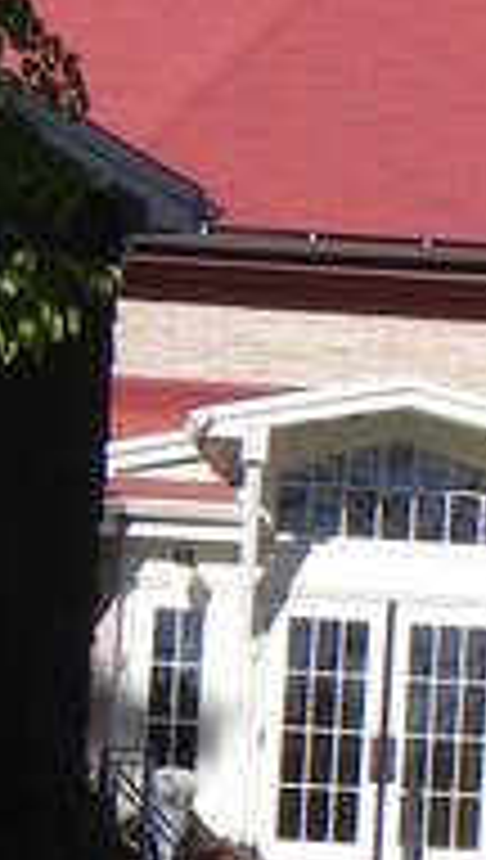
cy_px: 270
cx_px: 576
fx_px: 6024
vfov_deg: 8.2
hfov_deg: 4.6
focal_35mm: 264
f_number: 7.1
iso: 160
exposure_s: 1/447
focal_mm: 10.3
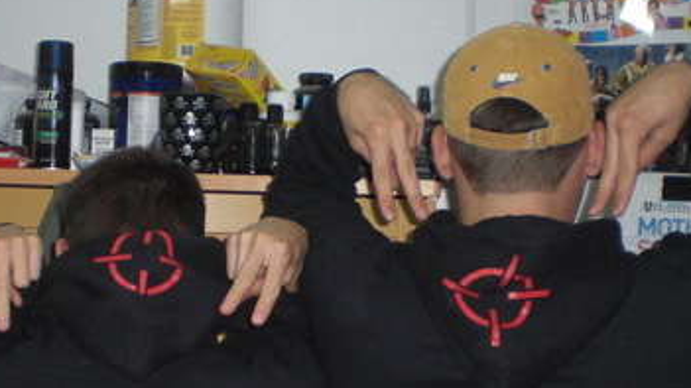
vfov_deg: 14.2
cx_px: 305
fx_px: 1557
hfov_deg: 25.0
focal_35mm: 85
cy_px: 266
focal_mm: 6.3
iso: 200
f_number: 3.1
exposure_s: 1/60
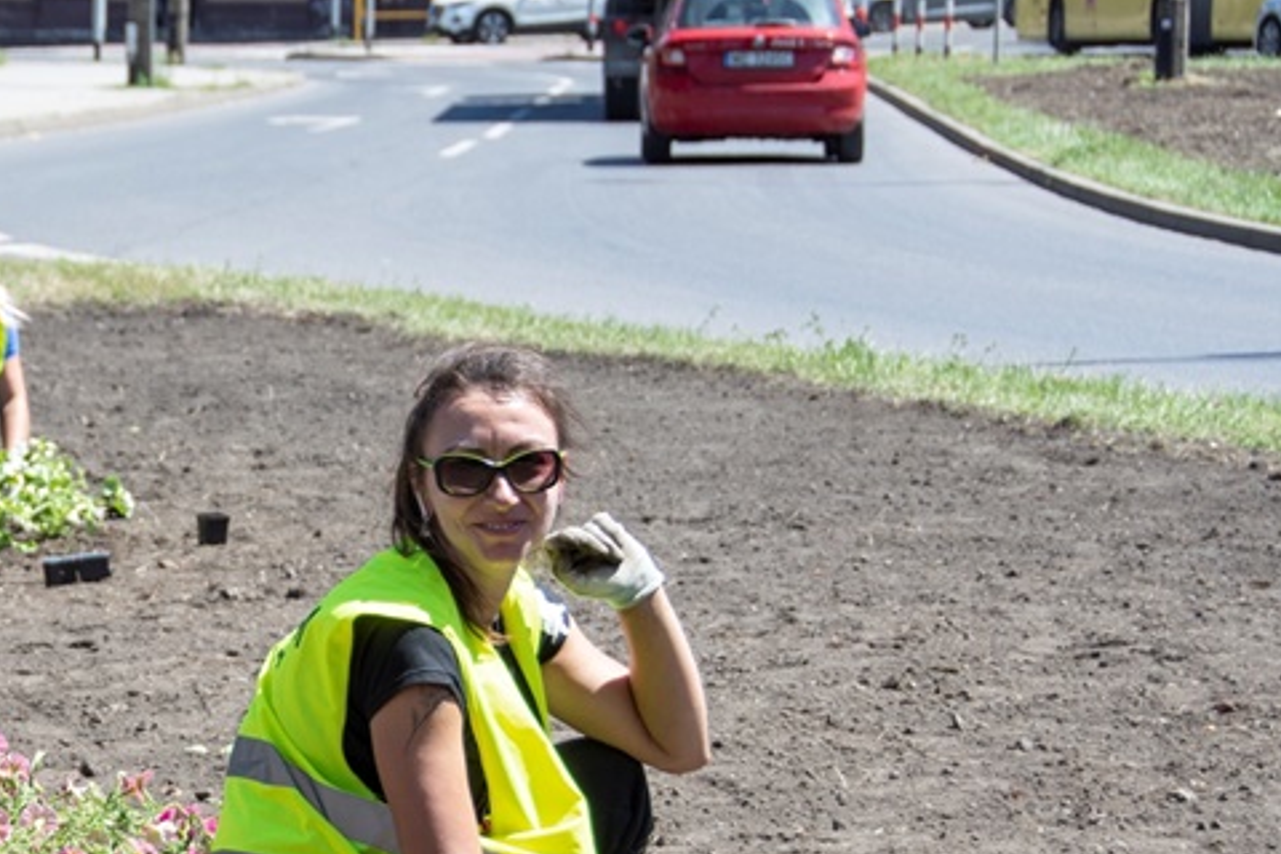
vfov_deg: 7.8
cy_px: 701
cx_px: 40
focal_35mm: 175
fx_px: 6227
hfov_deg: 11.6
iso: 100
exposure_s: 1/500
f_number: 5.6
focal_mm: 56
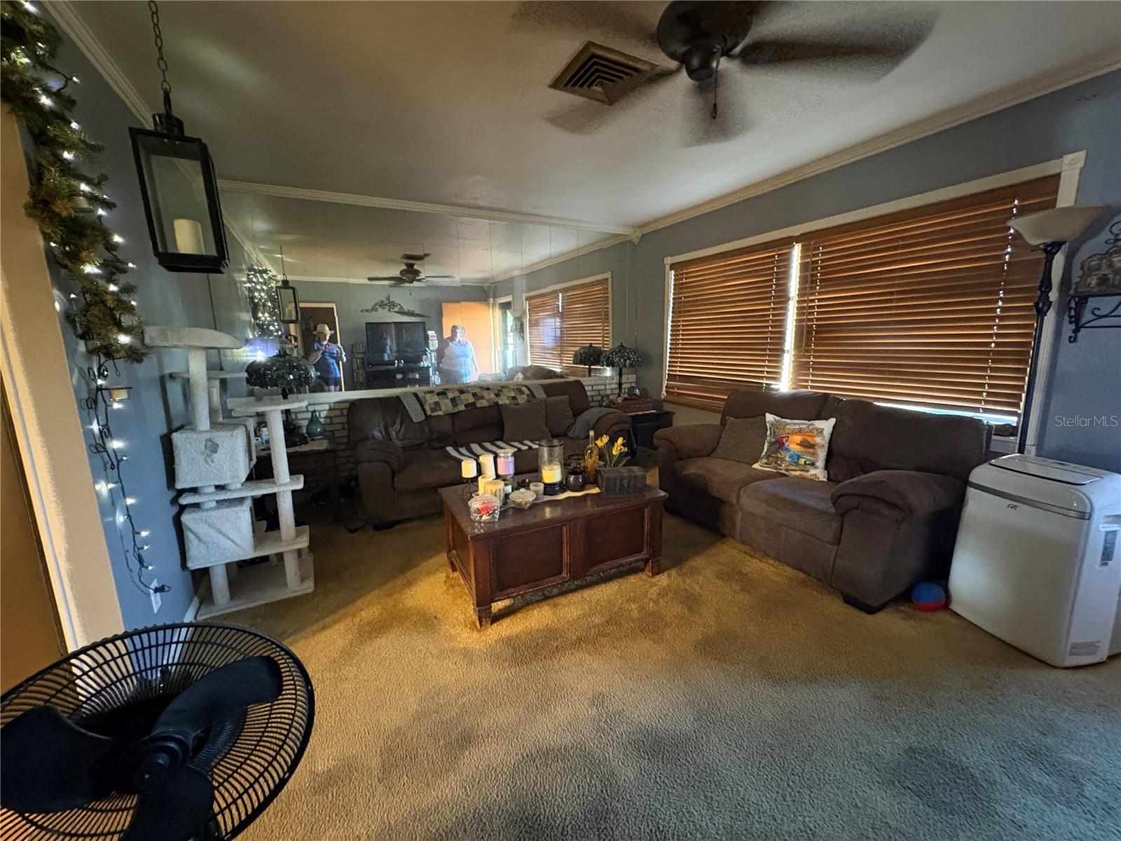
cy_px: 420
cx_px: 560
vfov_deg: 85.7
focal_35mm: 14
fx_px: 453
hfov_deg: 102.1
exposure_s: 1/30
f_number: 2.2
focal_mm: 2.22
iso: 1600
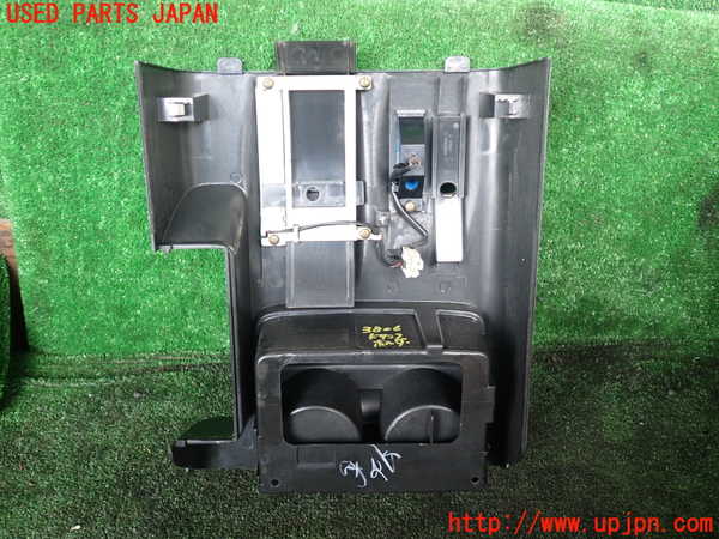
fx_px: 665
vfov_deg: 44.2
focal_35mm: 32
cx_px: 360
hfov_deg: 56.8
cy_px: 270
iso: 200
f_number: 2.4
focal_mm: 5.79
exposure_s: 1/50
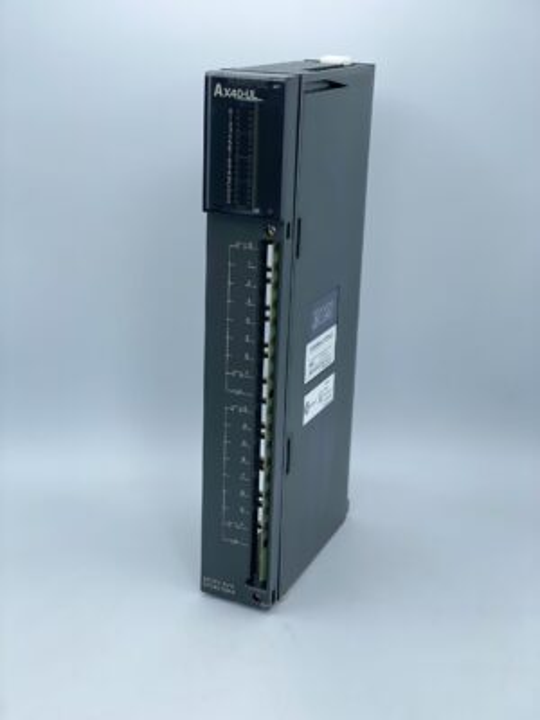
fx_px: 1082
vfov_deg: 36.8
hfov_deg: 28.0
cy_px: 360
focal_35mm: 52
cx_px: 270
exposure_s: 1/400
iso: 20
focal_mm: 6
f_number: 2
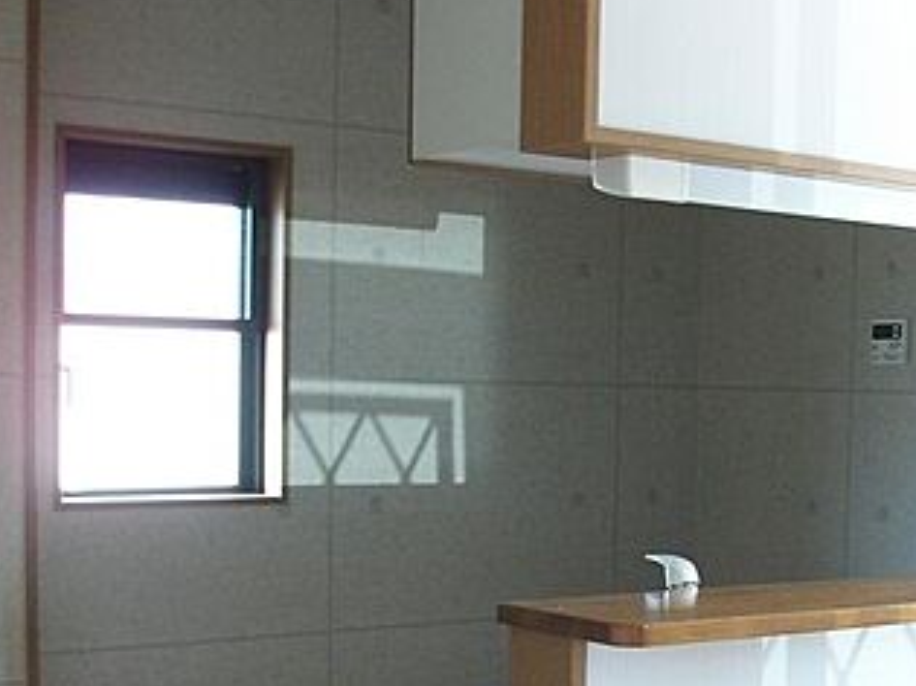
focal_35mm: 63
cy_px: 512
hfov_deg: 30.5
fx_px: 1666
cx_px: 605
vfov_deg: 23.0
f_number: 2.9
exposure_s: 1/23.6
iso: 200
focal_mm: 5.7
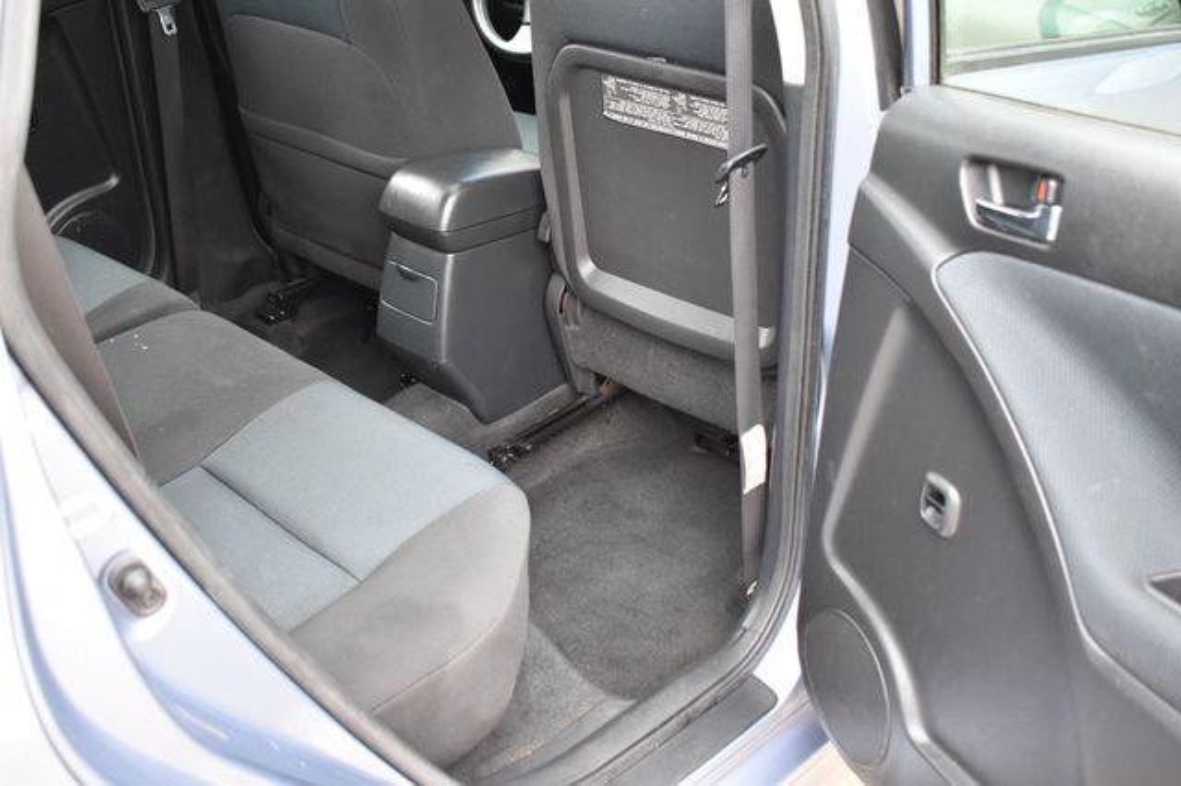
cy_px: 393
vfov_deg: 34.2
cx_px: 590
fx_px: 1279
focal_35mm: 39
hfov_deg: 49.6
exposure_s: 1/60
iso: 900
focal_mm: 26
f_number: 4
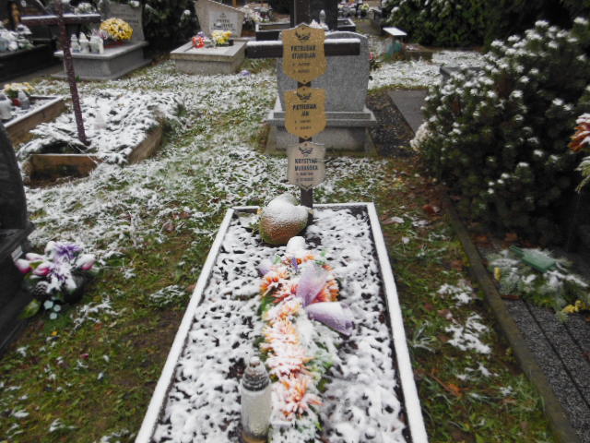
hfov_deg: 61.7
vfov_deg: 48.2
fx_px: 494
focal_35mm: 29
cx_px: 295
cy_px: 222
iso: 125
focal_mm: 5.2
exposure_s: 1/80
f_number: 3.3
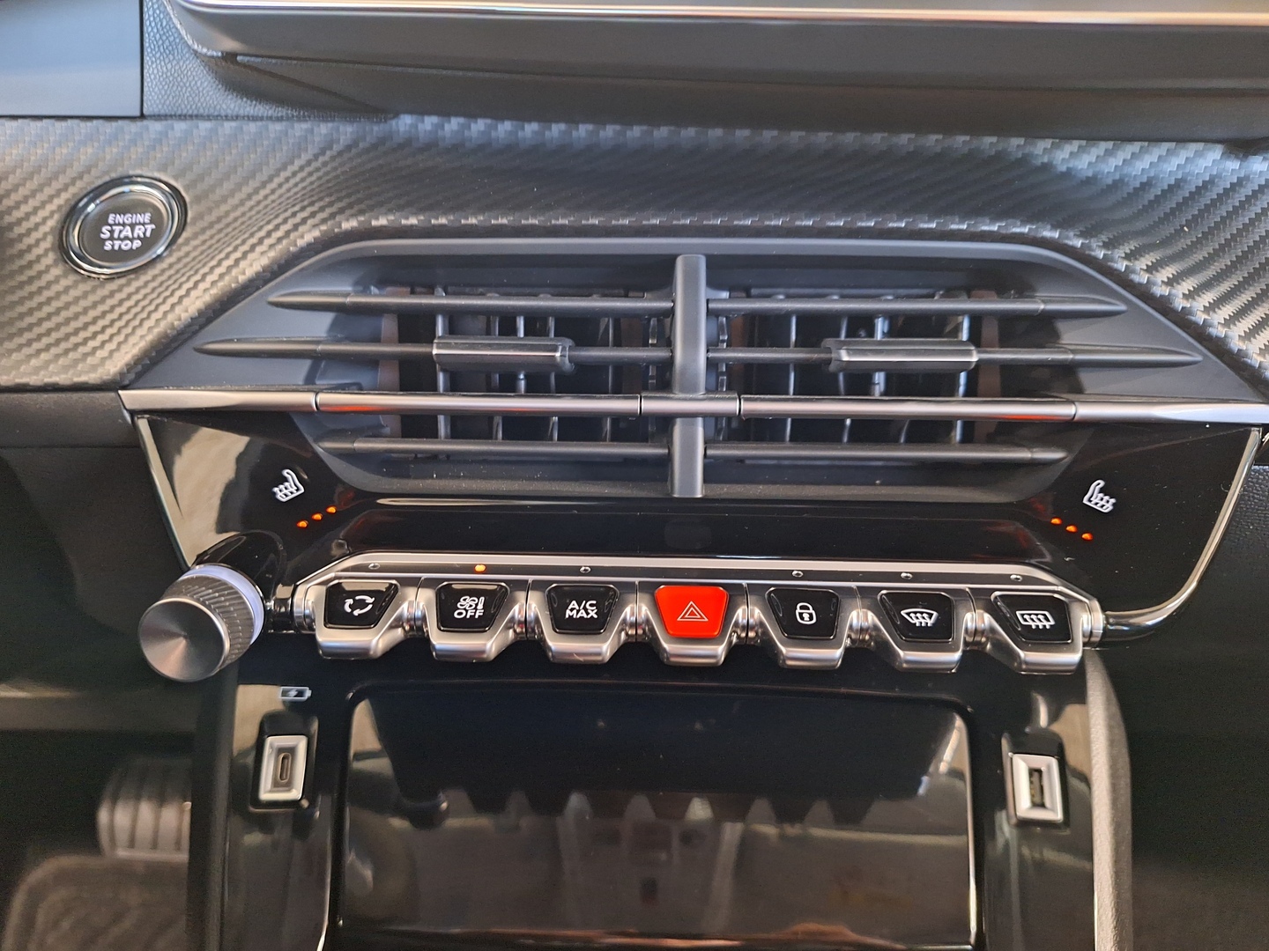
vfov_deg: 58.9
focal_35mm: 23
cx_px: 634
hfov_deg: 73.9
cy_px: 476
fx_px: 843
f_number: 1.8
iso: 1000
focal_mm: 5.54
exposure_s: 1/20
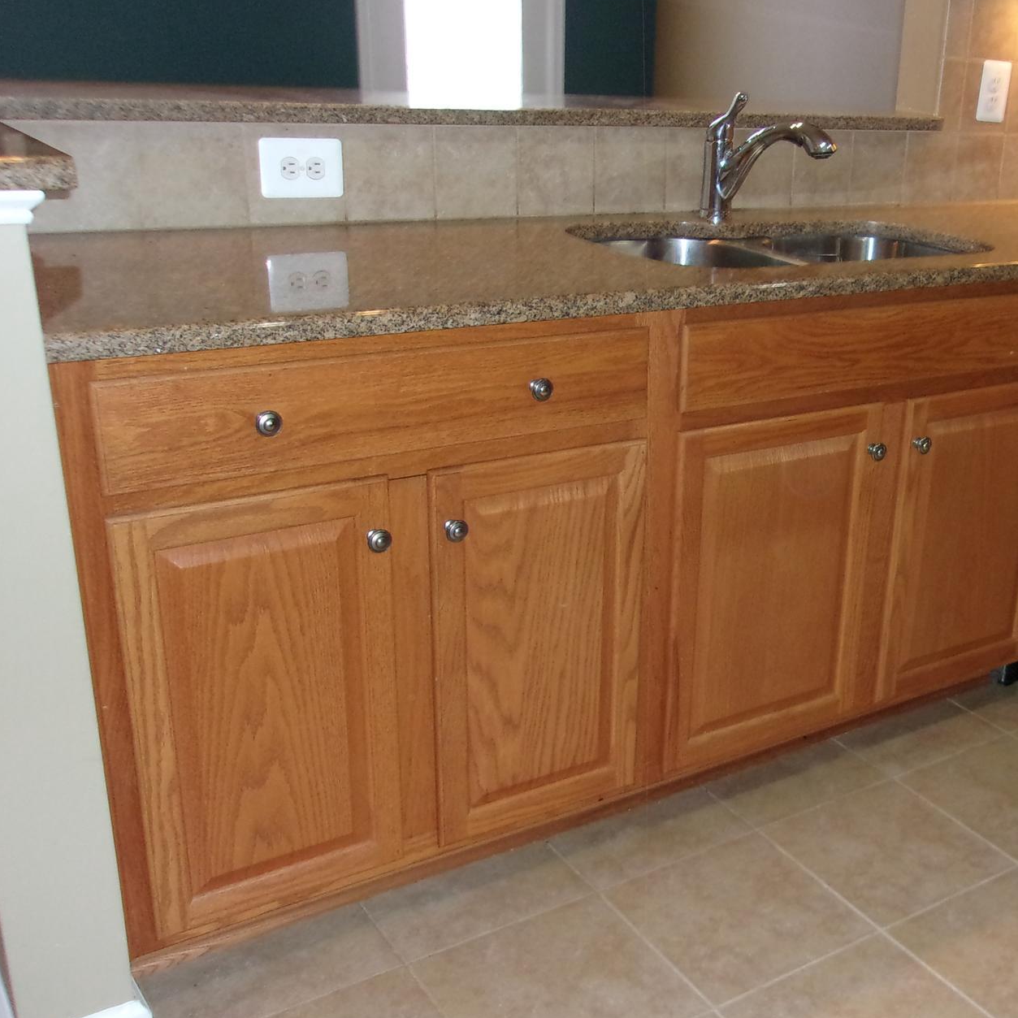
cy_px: 546
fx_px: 1298
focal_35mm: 39
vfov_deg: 42.8
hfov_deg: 41.4
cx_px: 778
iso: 200
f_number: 3
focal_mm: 4.9
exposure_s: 1/34
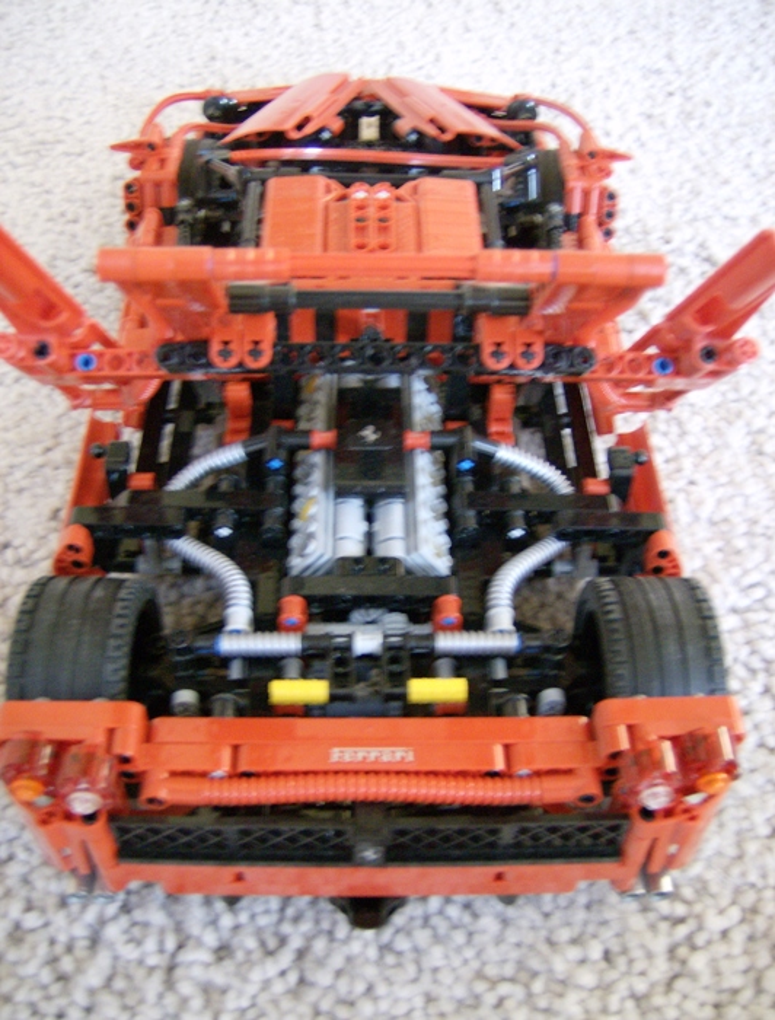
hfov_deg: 40.0
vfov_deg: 51.1
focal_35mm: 36
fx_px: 1066
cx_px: 388
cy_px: 510
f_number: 2.8
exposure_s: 1/8
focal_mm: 6
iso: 200
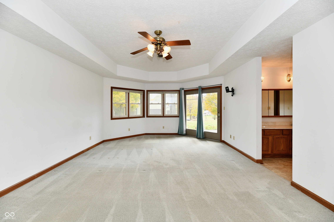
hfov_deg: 104.3
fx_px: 130
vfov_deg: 81.2
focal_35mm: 14
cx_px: 167
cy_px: 111
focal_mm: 14
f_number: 7.1
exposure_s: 1/200
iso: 640
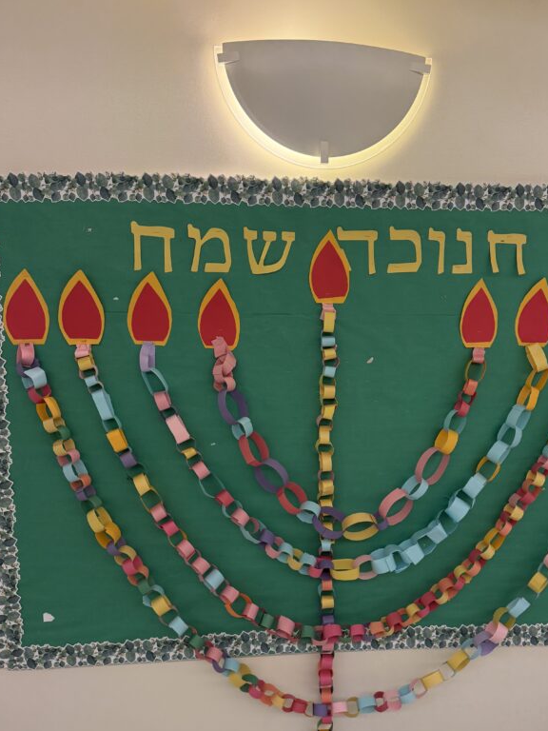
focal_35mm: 32
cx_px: 325
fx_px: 675
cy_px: 409
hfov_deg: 44.0
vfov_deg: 56.7
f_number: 1.78
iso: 200
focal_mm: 6.76
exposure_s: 1/60
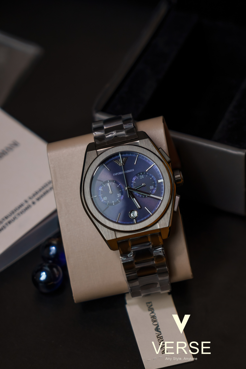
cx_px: 123
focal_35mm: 105
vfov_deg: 19.5
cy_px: 184
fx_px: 1076
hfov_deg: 13.0
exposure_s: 1/60
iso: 160
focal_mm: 70
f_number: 4
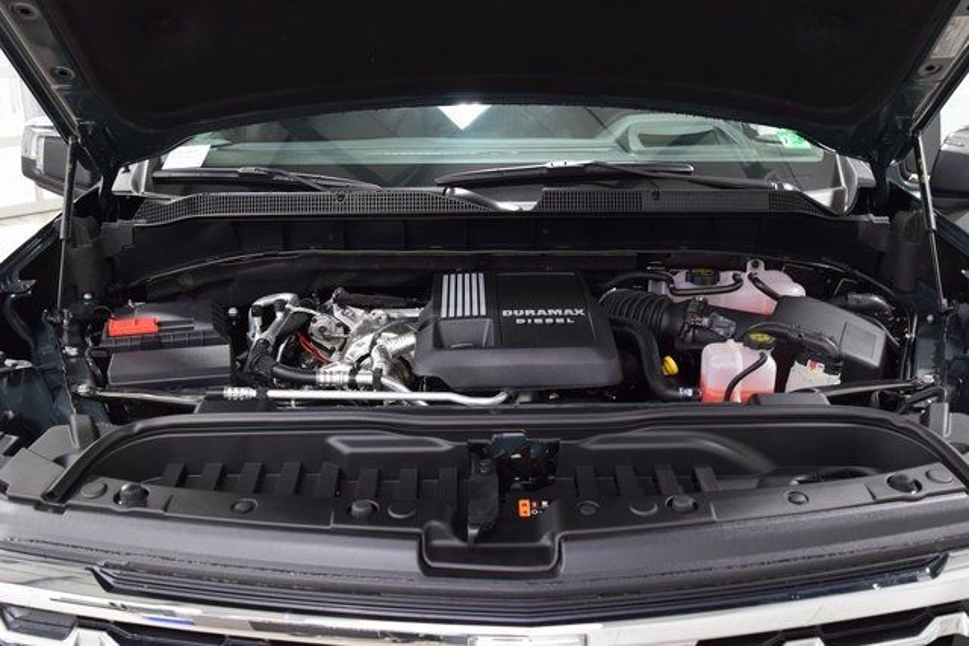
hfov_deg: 53.1
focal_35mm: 36
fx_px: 969
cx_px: 484
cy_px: 323
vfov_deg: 36.9
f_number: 6.3
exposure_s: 1/15
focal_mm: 24
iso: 1250
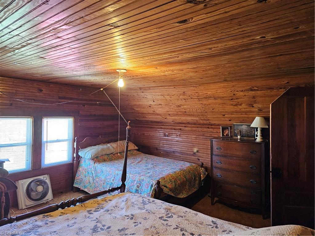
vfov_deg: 58.9
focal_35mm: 23
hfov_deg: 73.9
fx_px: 209
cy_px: 118
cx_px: 158
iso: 1000
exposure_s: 1/120
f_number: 1.7
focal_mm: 6.3
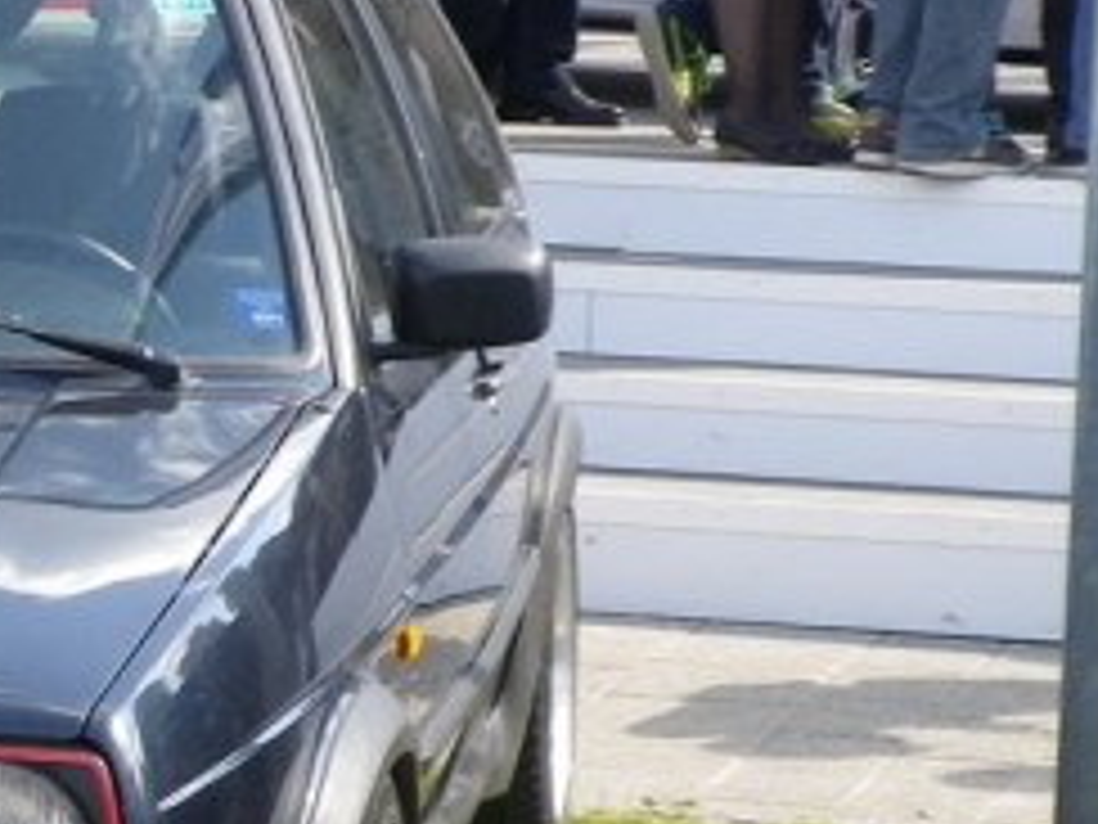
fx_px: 6027
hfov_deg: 10.2
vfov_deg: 7.8
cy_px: 536
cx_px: -248
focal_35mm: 190
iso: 80
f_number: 5.3
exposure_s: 1/100
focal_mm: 10.6
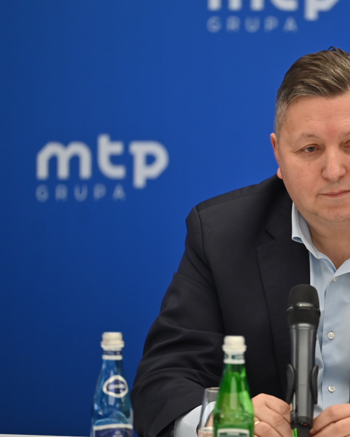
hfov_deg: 5.1
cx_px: 317
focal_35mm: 303
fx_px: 3921
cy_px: 226
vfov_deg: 6.4
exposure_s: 1/160
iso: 1100
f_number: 2.8
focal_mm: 180
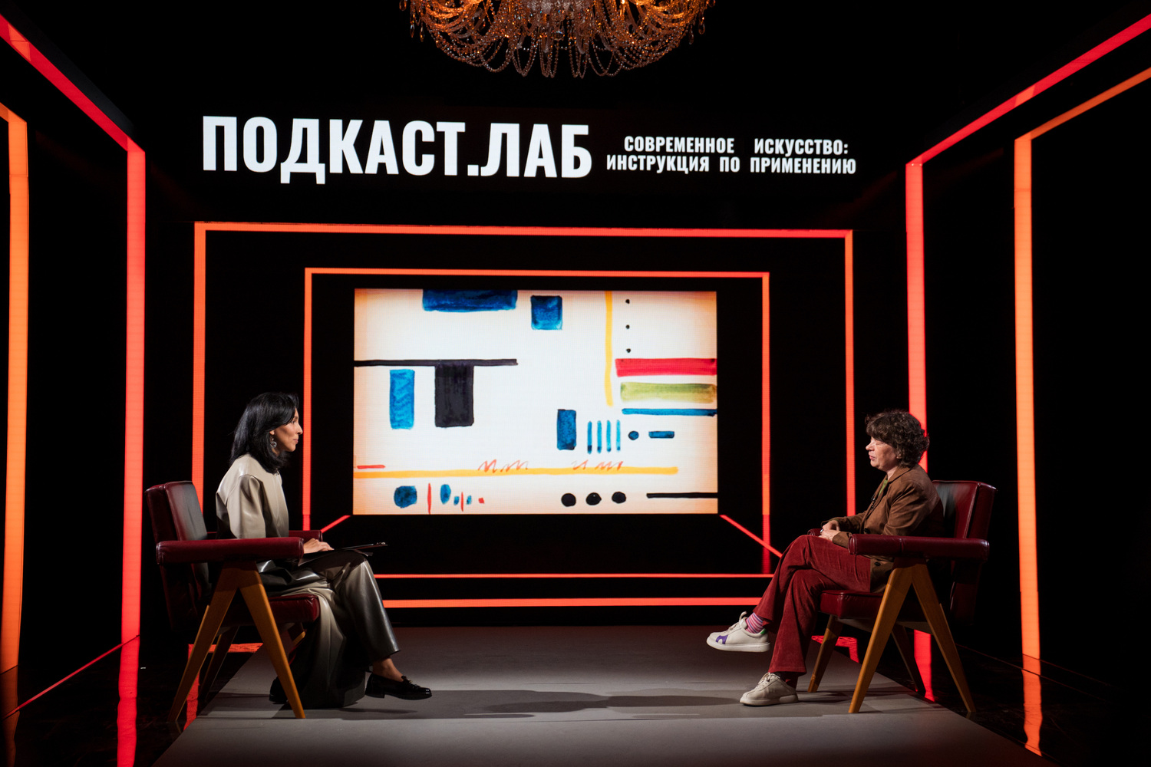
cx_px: 576
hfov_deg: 38.9
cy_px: 384
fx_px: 1630
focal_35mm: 51
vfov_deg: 26.5
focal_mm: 51
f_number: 3.2
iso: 1250
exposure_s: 1/100
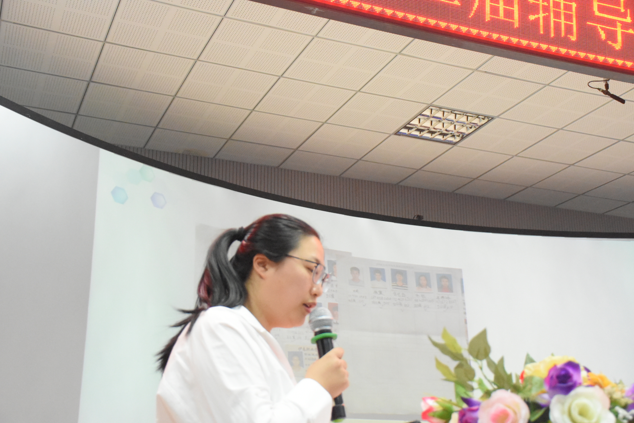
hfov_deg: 41.1
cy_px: 212
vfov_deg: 28.1
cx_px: 317
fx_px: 845
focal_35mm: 48
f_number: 4
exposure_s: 1/60
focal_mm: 32
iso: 6400
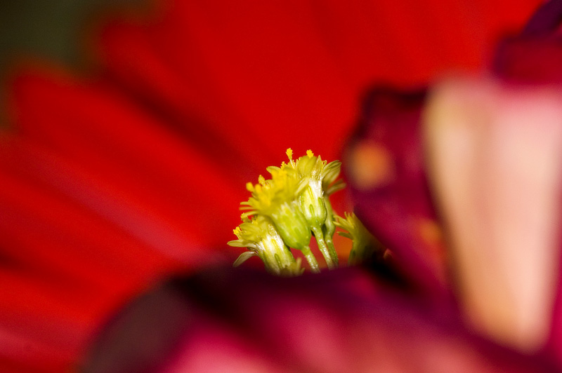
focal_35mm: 150
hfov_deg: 13.7
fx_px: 2340
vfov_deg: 9.1
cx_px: 281
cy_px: 186
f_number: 7.1
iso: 400
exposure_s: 1/125
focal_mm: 100
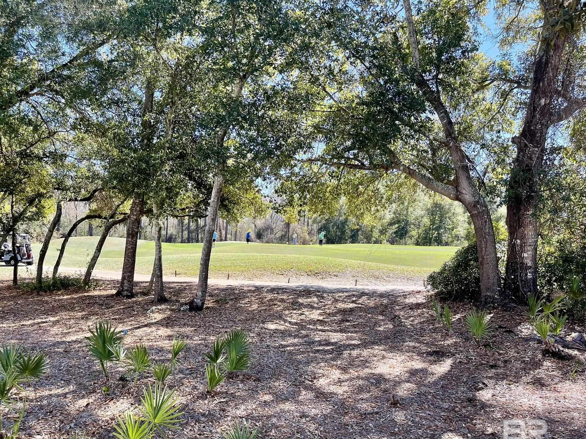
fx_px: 474
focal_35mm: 28
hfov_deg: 63.4
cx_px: 277
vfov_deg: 49.7
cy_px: 241
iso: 32
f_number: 1.6
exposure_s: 1/649
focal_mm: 5.1
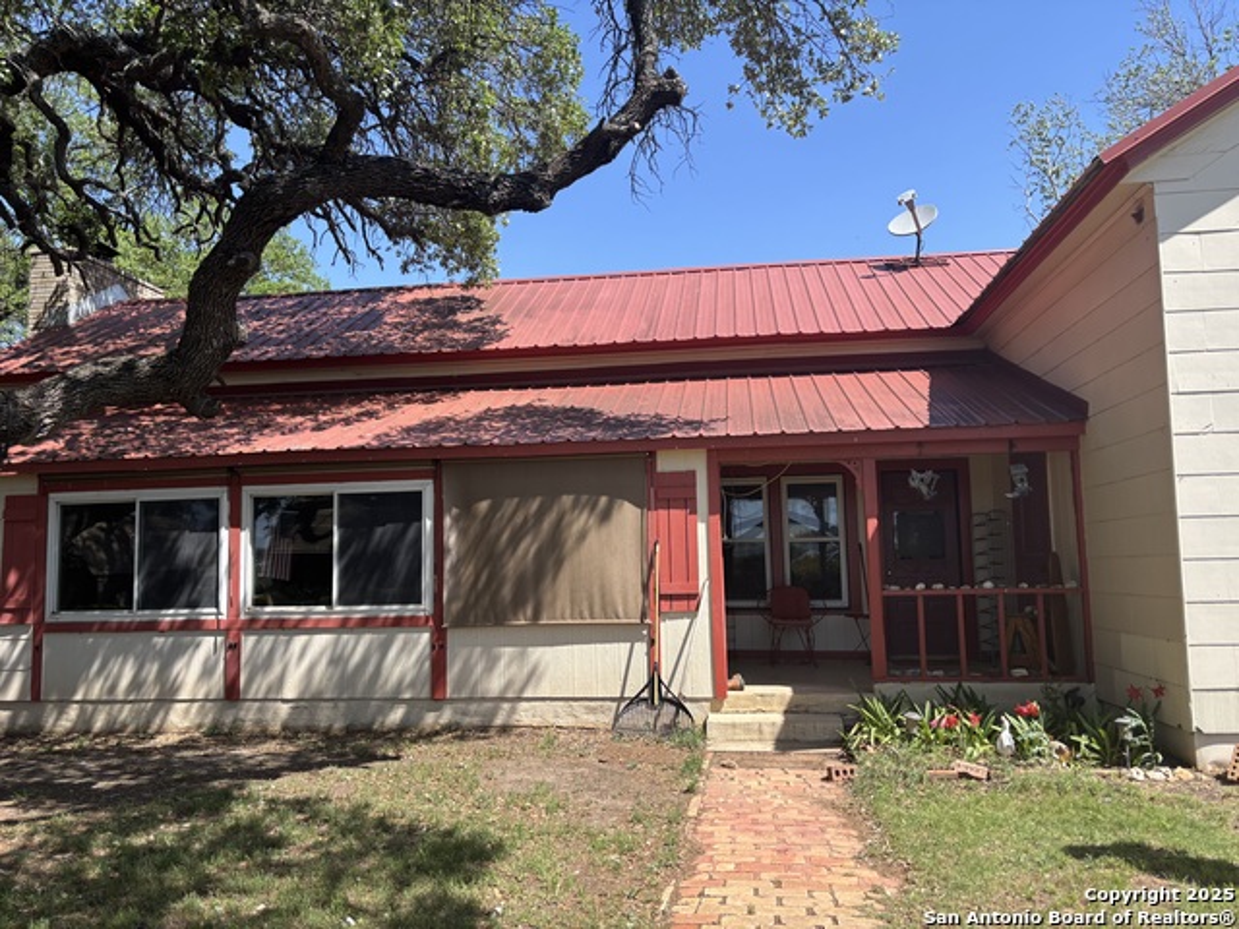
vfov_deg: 53.1
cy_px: 464
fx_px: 931
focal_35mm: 26
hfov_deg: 67.3
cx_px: 620
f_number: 1.6
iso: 50
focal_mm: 5.96
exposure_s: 1/1845
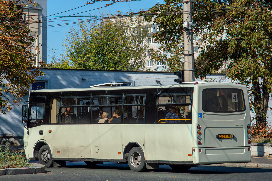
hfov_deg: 14.9
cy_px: 90
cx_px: 136
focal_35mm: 138
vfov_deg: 9.9
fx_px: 1042
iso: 100
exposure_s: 1/800
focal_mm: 92
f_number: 10
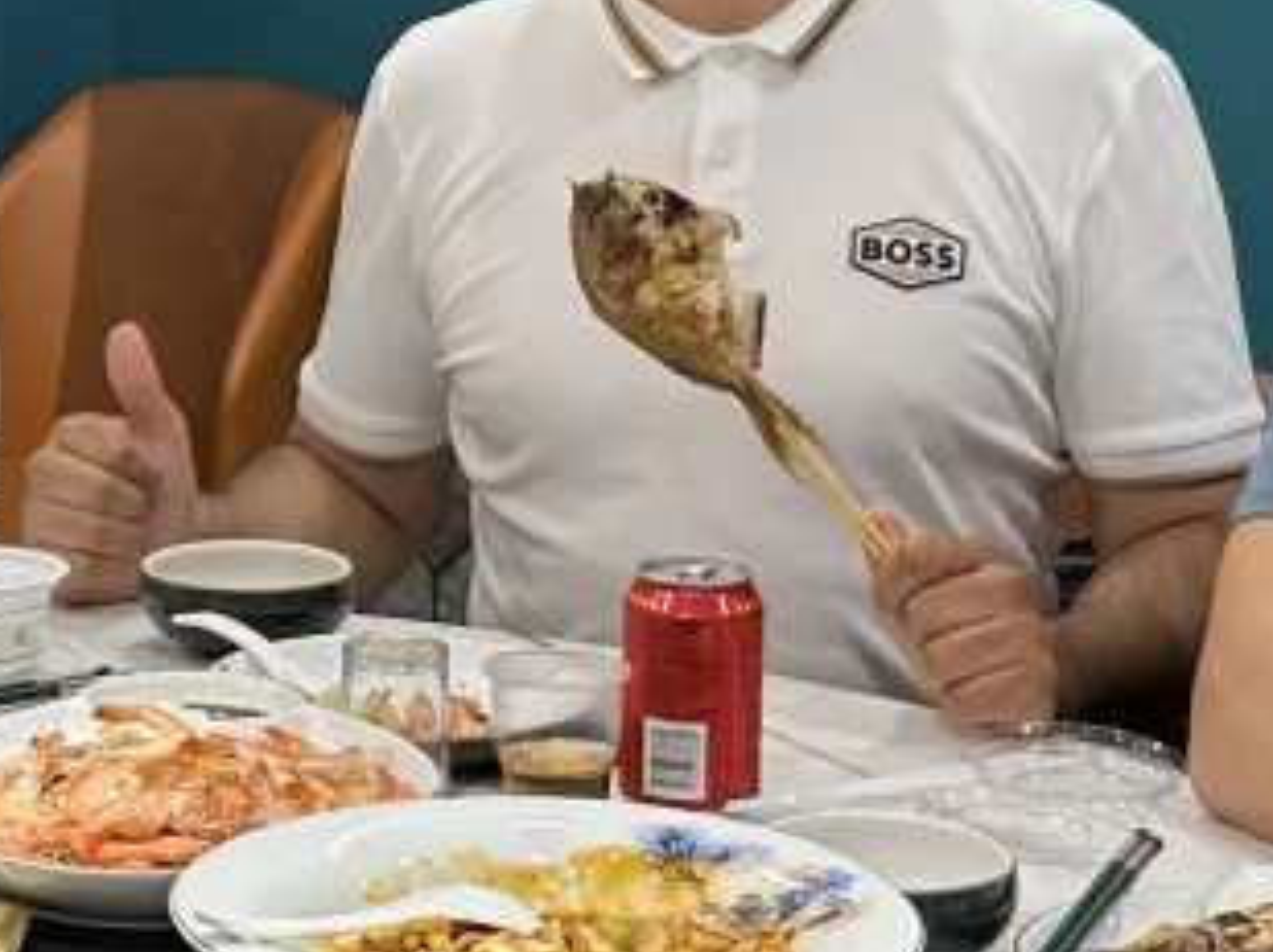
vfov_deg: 13.1
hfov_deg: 17.5
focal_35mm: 112
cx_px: 301
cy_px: 99
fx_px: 4114
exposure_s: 1/50
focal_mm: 6.86
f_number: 1.78
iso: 125
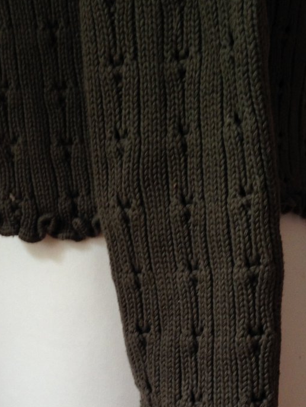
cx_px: 137
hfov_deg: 22.9
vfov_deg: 29.2
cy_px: 353
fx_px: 754
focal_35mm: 64
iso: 80
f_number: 2.4
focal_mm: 4.12
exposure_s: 1/20
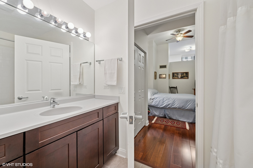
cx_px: 126
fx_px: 98
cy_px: 84
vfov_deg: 81.1
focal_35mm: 14
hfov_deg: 104.3
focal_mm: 14
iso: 400
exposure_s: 1/8
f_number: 9.5
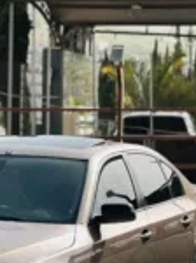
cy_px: 212
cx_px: -5
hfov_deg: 7.2
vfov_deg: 9.6
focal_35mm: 206
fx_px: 1560
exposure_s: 1/758
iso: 32
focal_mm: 9
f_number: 2.8
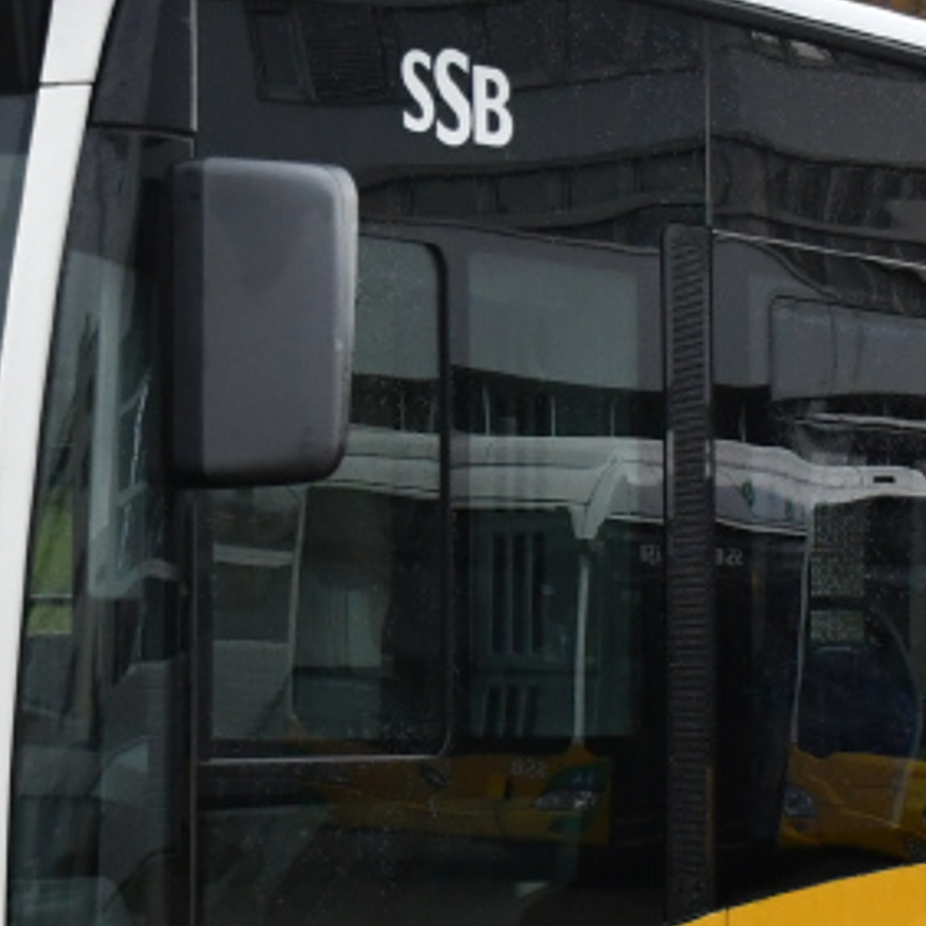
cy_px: 471
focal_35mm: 141
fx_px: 4267
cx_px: 463
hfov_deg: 12.4
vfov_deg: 12.4
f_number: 4
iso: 1250
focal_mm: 24
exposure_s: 1/1000
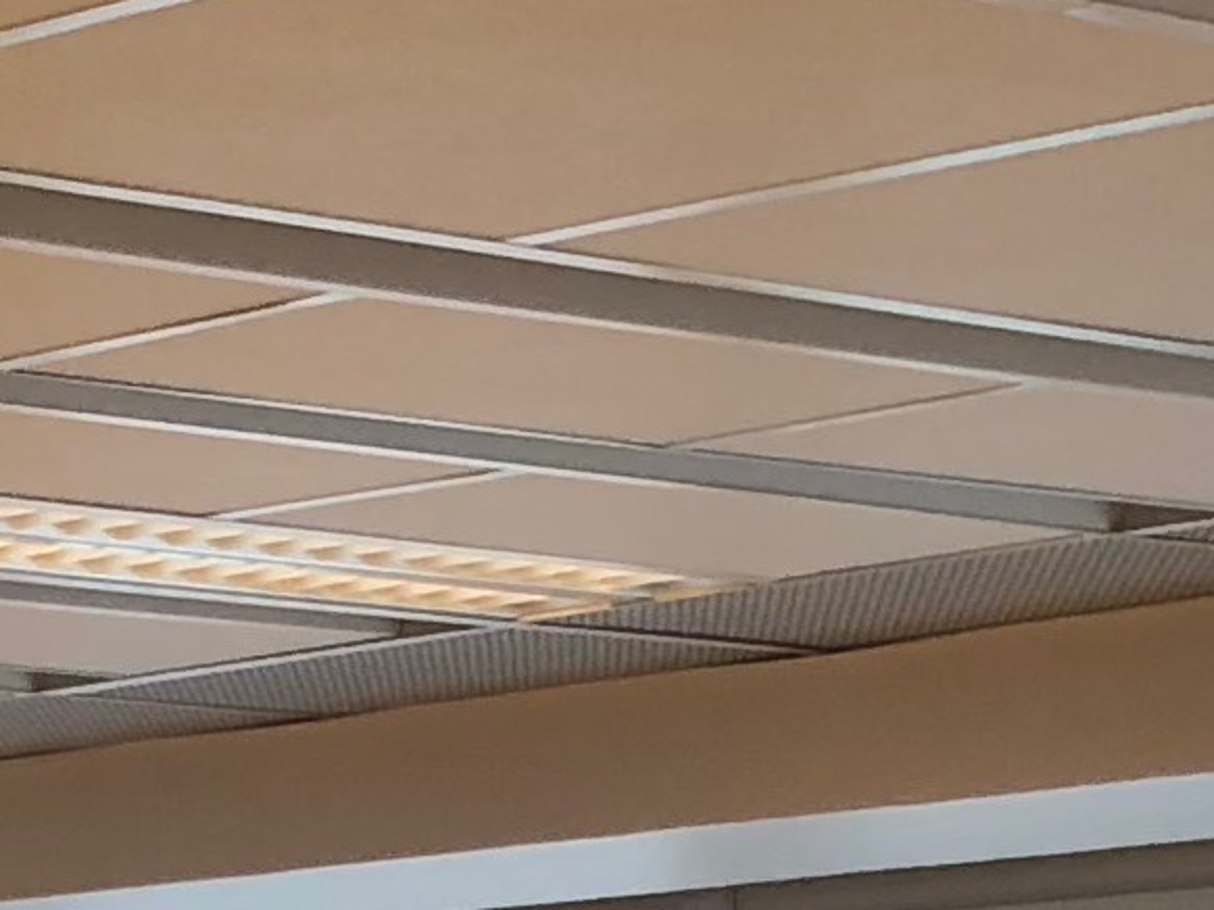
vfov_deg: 7.3
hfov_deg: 10.1
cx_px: -133
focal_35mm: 194
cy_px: 2029
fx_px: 6801
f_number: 1.8
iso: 32
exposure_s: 1/33
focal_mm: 3.99
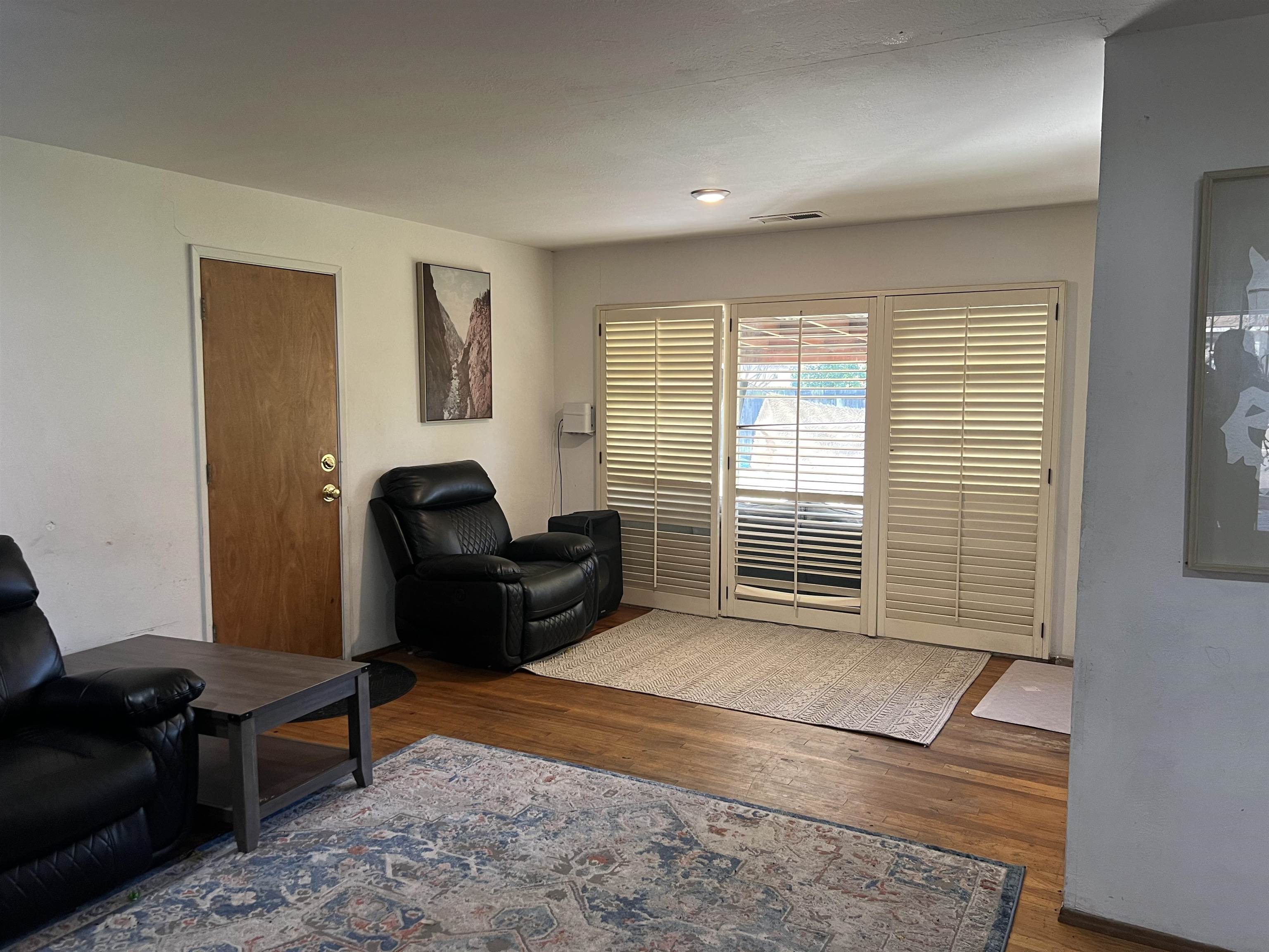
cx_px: 634
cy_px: 476
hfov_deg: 67.3
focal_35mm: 26
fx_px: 953
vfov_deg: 53.1
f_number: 1.5
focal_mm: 5.7
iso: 100
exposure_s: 1/60
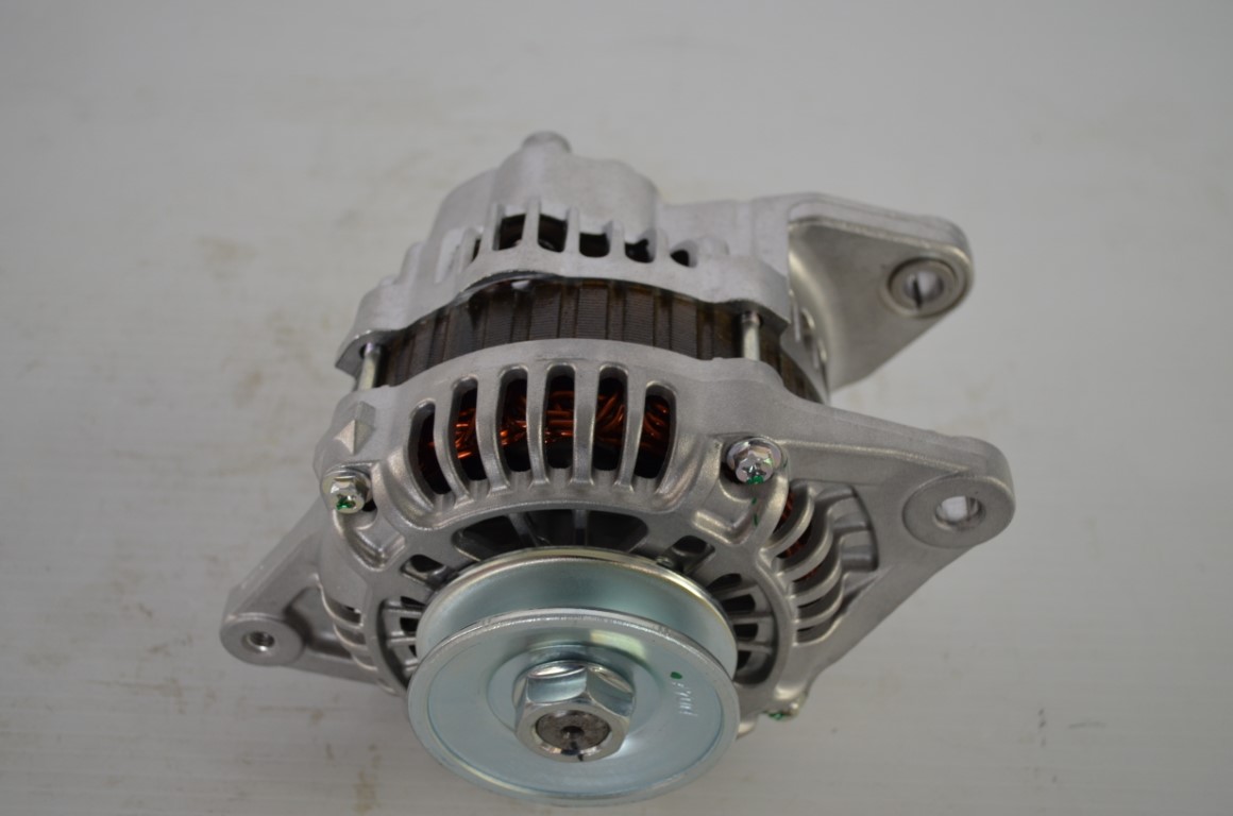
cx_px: 616
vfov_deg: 27.9
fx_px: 1640
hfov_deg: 41.2
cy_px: 408
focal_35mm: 48
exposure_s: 1/60
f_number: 4.8
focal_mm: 32
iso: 450
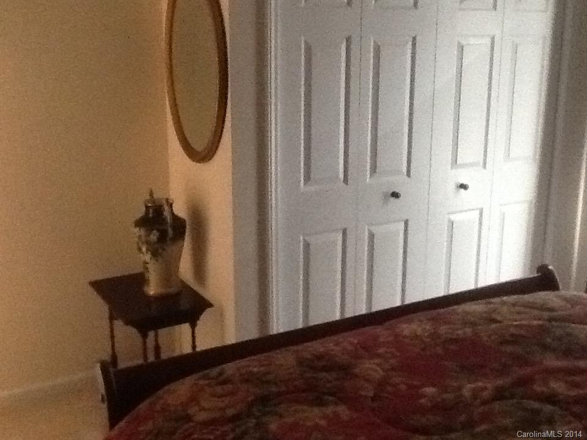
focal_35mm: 44
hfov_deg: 42.9
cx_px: 294
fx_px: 746
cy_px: 220
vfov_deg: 32.9
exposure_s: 1/15
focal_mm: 2.03
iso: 500
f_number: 2.4
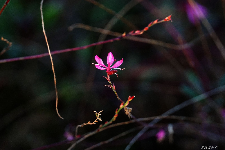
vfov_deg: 6.9
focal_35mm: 200
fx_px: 1250
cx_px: 112
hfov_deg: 10.3
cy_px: 75
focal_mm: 200
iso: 400
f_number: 5.6
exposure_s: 1/500
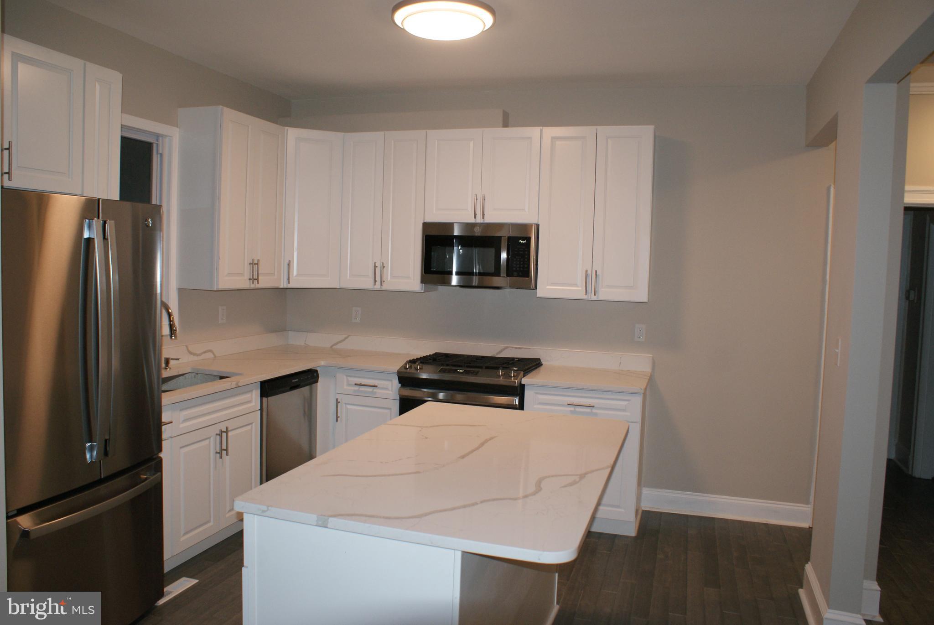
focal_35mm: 27
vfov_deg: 48.0
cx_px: 467
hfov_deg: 67.3
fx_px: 701
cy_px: 312
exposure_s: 1/60
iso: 400
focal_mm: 18
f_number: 5.6
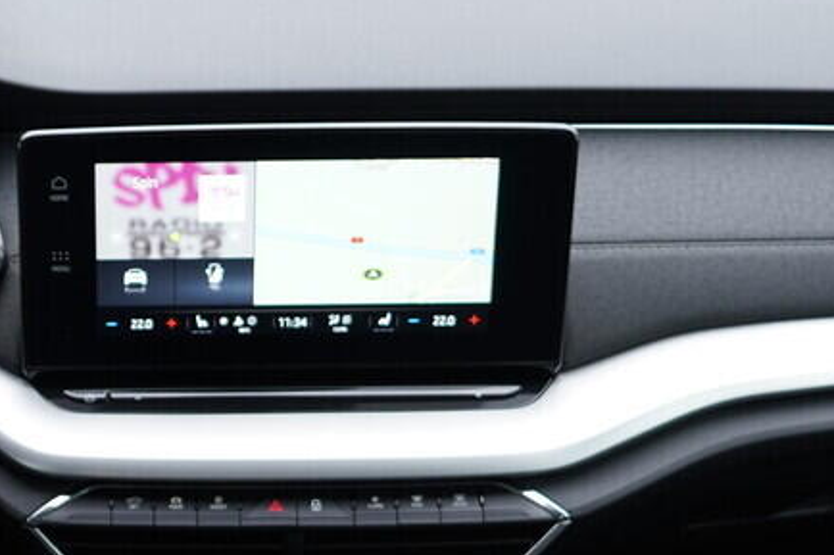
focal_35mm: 85
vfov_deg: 15.7
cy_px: 598
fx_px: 1968
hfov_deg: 23.3
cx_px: 73
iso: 200
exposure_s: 1/40
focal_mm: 24
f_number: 2.8
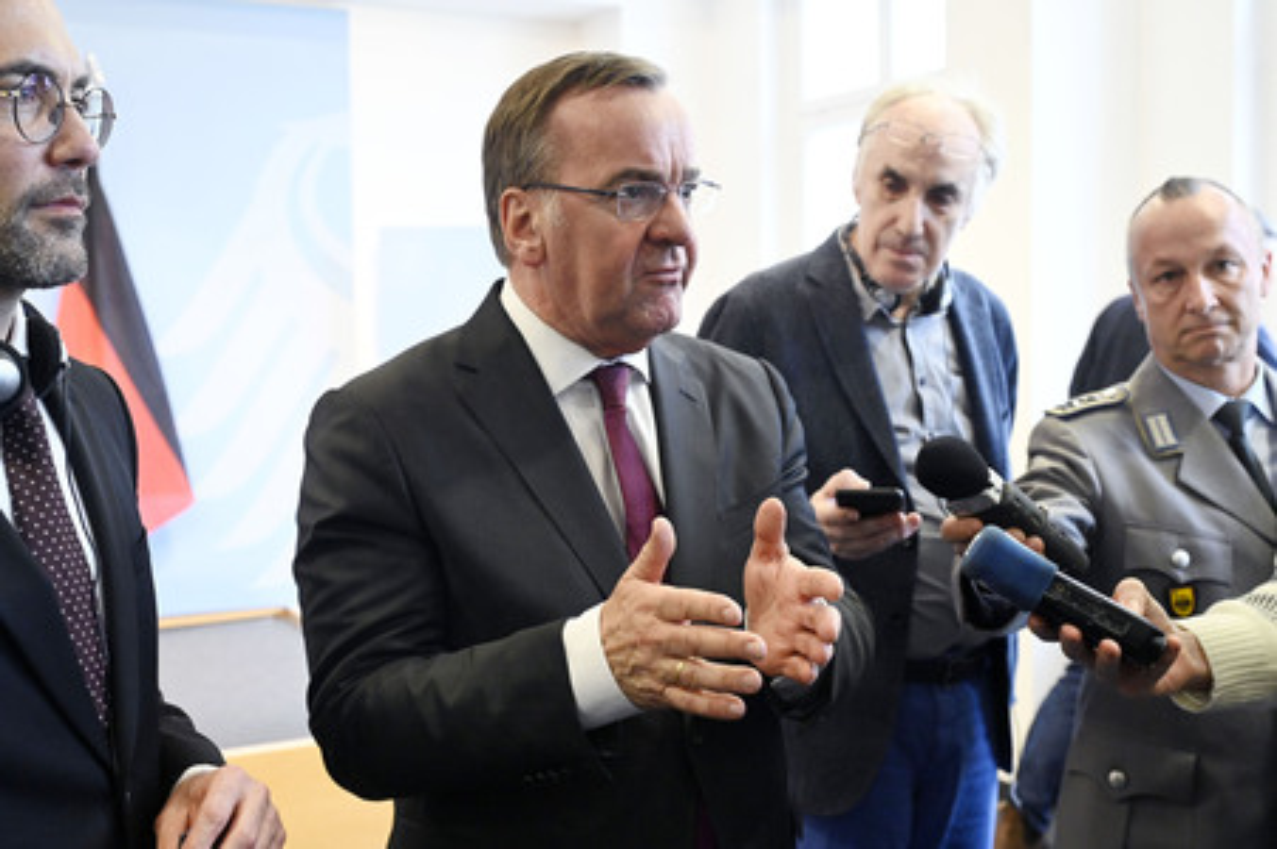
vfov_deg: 32.6
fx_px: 1453
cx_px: 638
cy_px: 424
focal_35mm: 41
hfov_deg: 47.4
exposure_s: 1/200
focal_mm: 41
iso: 6400
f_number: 5
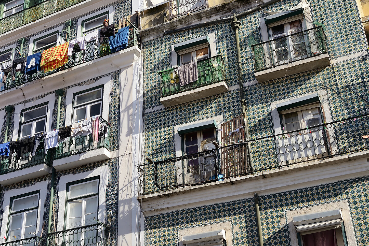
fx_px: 595
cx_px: 123
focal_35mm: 58
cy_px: 116
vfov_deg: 23.4
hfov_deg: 34.2
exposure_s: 1/500
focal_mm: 35
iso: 100
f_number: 5.6
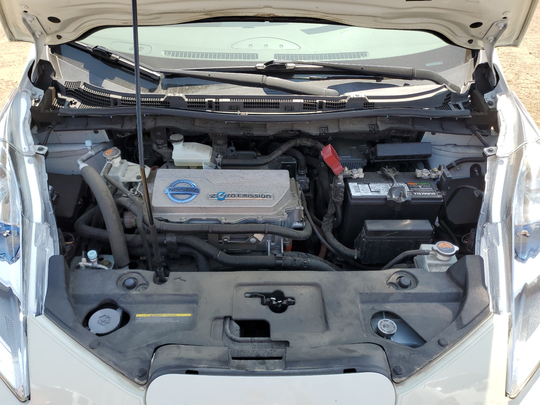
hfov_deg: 67.3
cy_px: 202
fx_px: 406
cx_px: 270
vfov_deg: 53.1
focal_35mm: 26
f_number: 1.5
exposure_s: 1/909
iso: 50
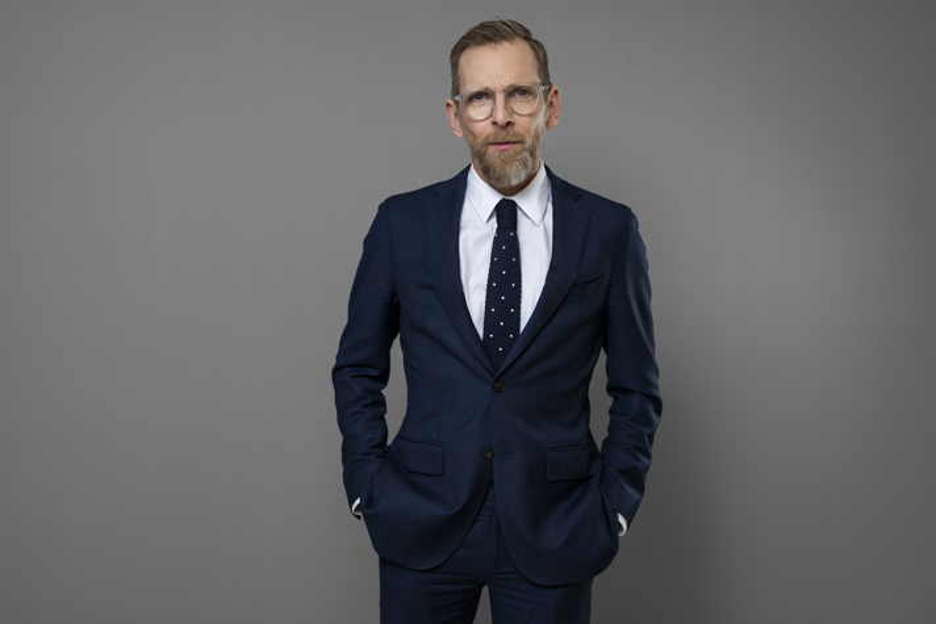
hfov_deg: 39.6
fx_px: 1300
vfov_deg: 27.0
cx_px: 468
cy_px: 312
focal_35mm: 50
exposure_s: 1/200
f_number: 4
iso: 200
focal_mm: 50
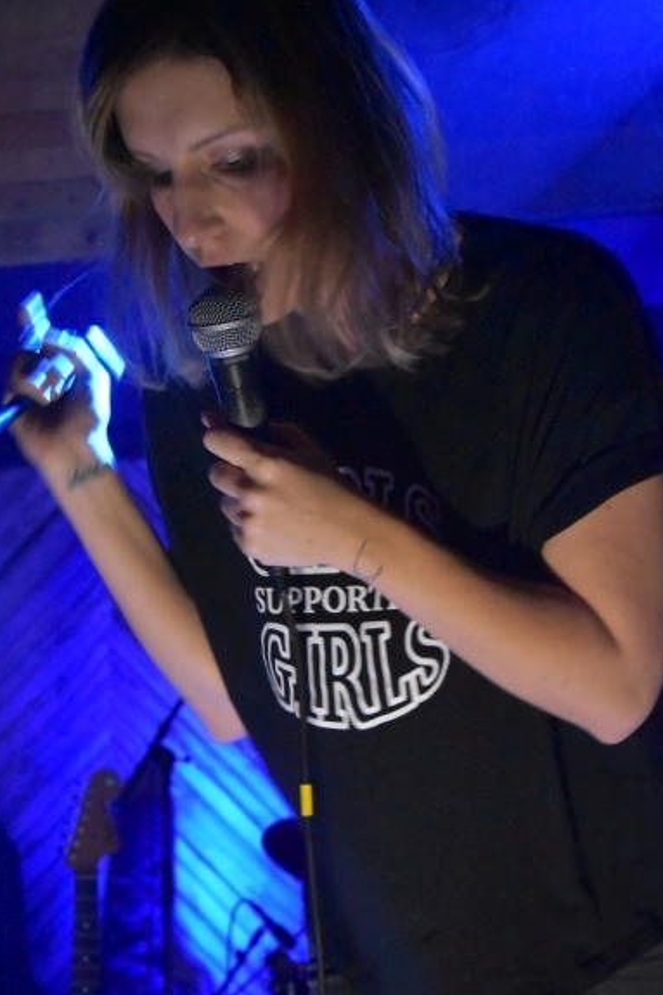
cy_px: 510
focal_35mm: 71
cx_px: 357
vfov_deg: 28.5
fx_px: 1962
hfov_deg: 19.2
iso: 8000
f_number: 4.2
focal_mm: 34
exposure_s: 1/40
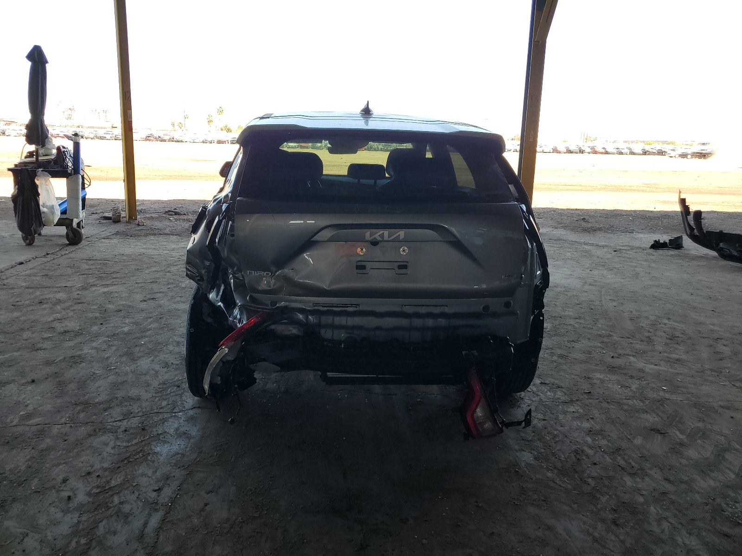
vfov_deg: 53.1
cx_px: 371
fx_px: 557
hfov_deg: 67.3
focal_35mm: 26
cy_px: 278
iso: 50
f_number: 1.5
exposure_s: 1/435
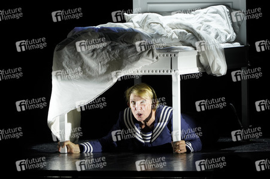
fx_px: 2863
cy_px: 90
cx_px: 135
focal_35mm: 382
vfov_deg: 3.6
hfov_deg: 5.4
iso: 1600
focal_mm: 382
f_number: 8
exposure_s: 1/400
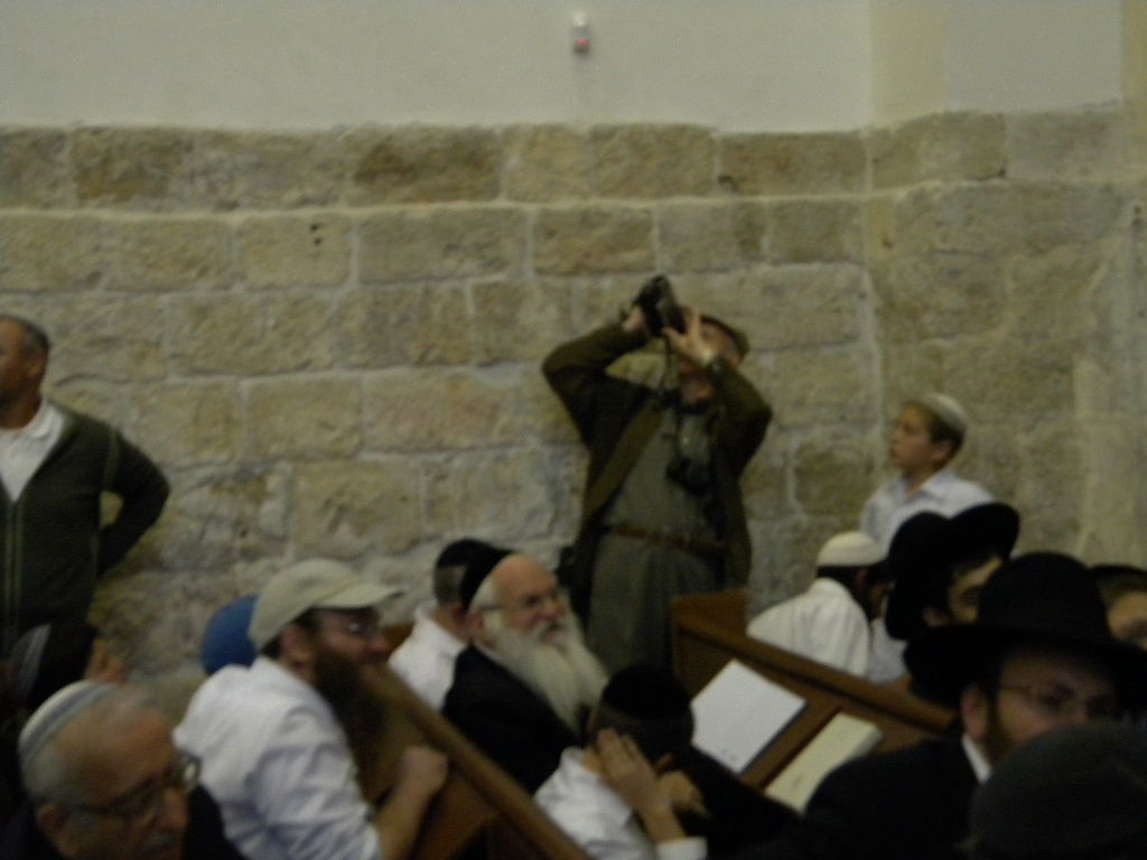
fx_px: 1557
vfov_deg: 30.9
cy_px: 430
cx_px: 574
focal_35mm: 47
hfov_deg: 40.4
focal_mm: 8.6
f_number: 3.9
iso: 400
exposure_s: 1/40.1
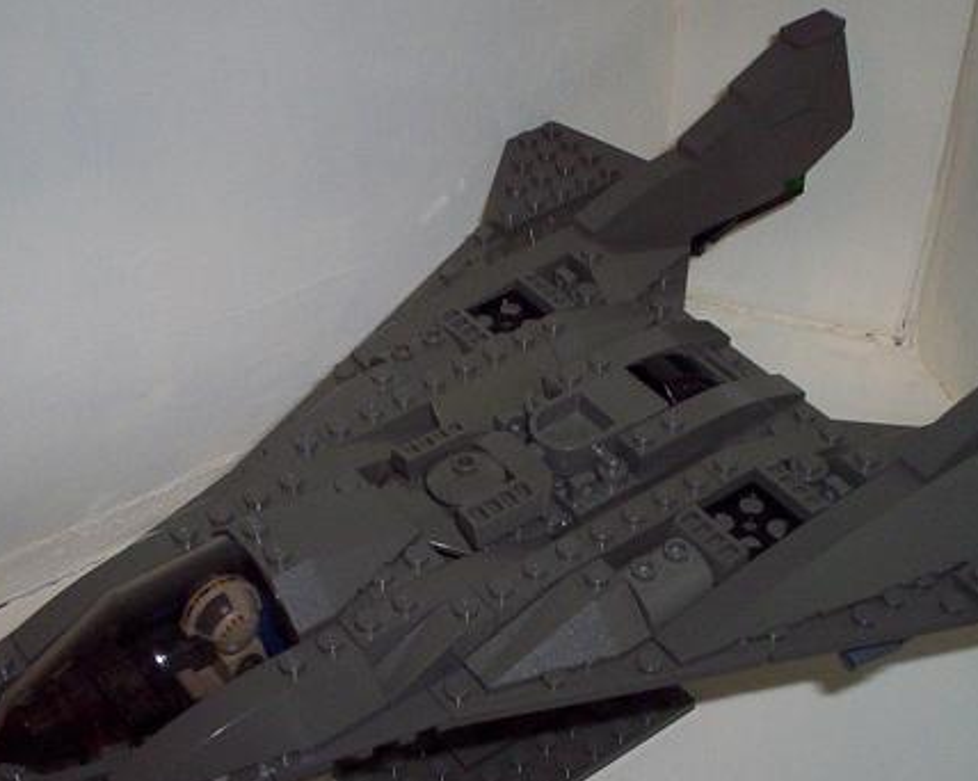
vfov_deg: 28.0
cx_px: 534
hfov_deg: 34.7
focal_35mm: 54
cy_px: 458
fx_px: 1562
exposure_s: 1/60
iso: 140
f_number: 4.5
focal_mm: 4.99
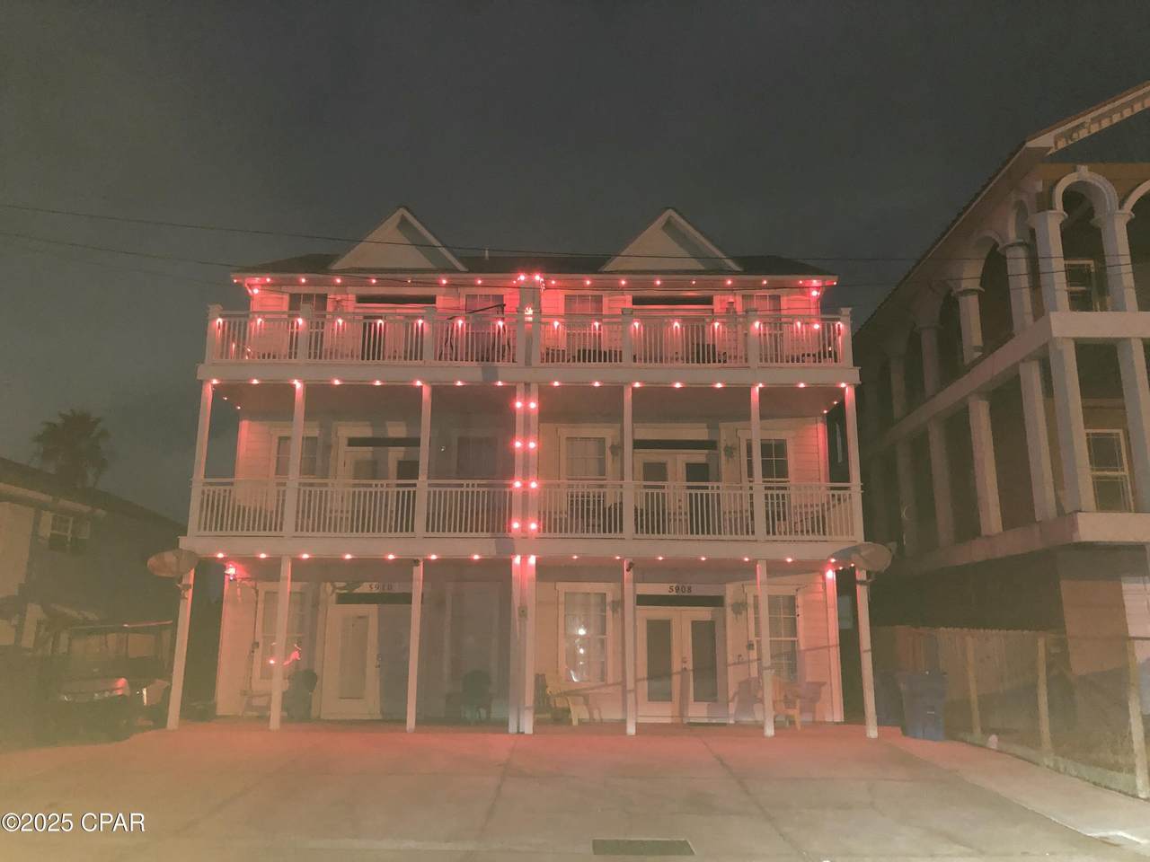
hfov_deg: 63.4
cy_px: 431
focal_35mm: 28
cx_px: 575
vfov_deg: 49.7
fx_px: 930
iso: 500
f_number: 1.8
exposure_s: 1/4
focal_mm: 3.99
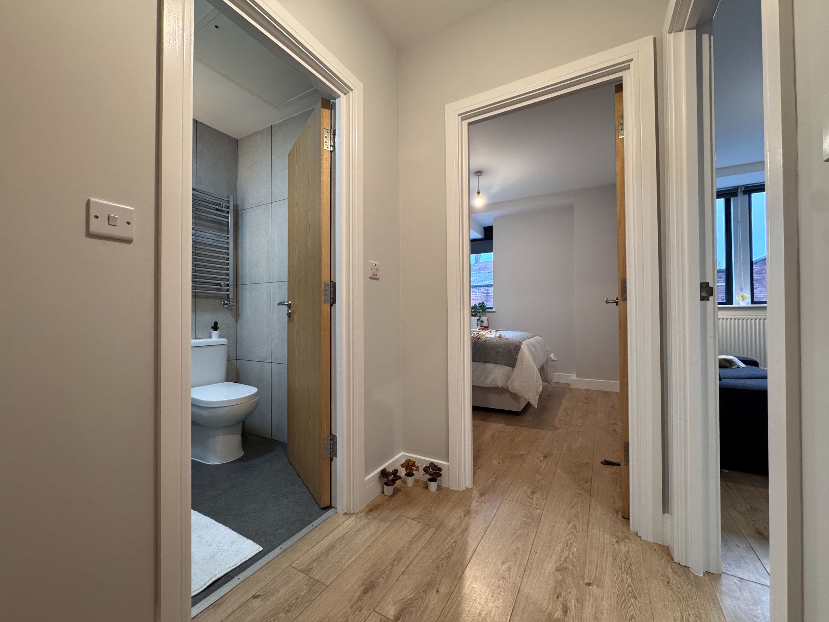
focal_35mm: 14
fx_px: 335
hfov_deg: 102.1
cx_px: 414
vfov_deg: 85.7
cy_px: 311
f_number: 2.2
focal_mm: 2.22
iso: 250
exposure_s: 1/100
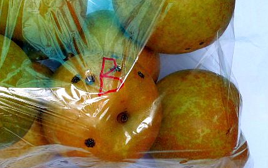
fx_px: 1228
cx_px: 70
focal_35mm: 168
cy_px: 77
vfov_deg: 7.8
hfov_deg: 12.4
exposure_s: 1/125
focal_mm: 19.1
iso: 125
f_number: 4.7
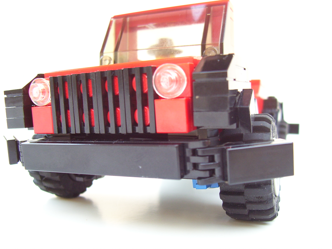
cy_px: 124
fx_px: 326
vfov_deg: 41.8
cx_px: 166
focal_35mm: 34
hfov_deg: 54.0
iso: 125
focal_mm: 5.6
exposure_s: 1/30
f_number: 2.7
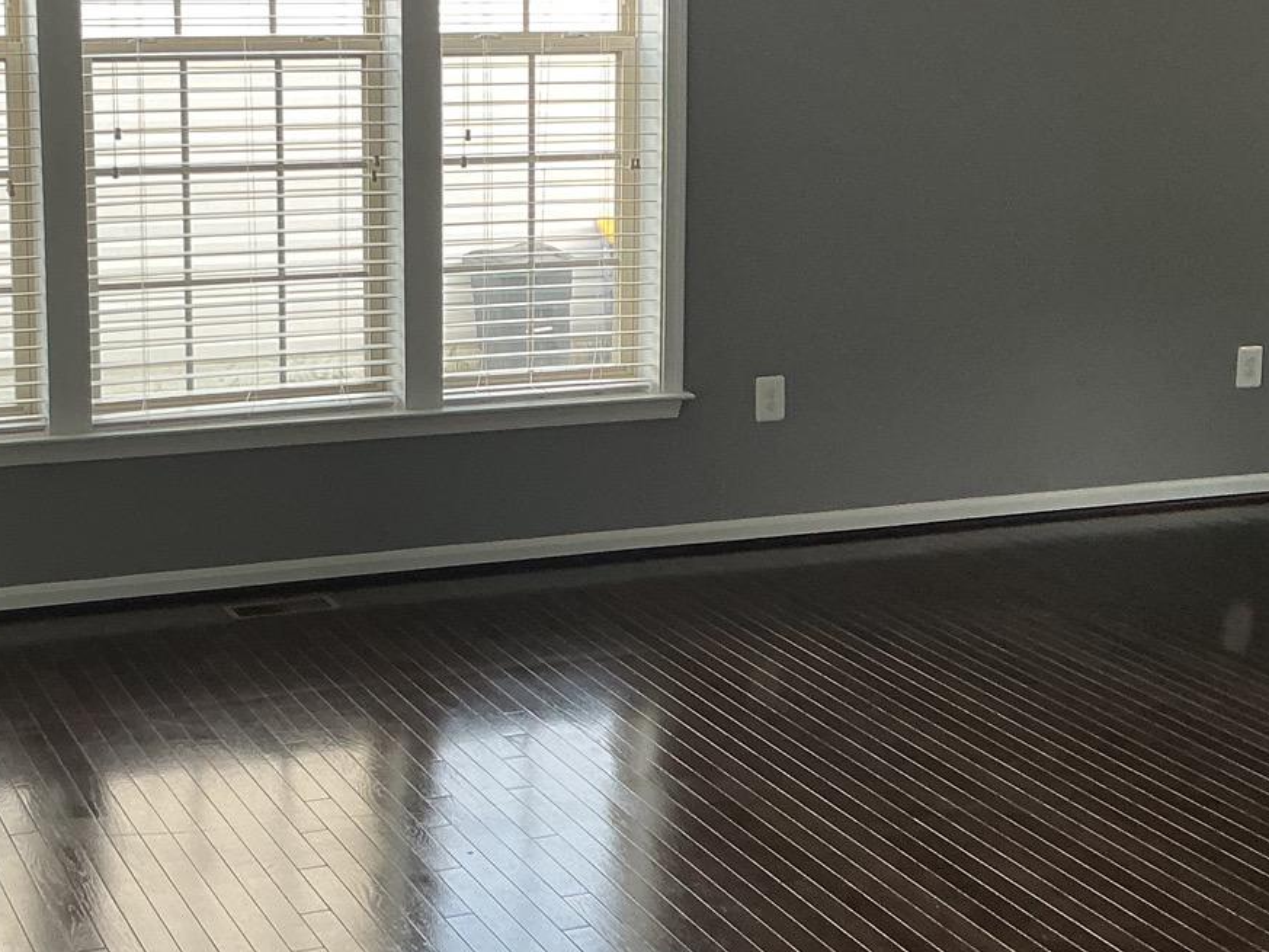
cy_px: 337
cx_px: 541
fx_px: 2493
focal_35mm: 68
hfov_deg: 28.5
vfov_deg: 21.6
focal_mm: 3
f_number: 1.8
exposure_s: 1/60
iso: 40
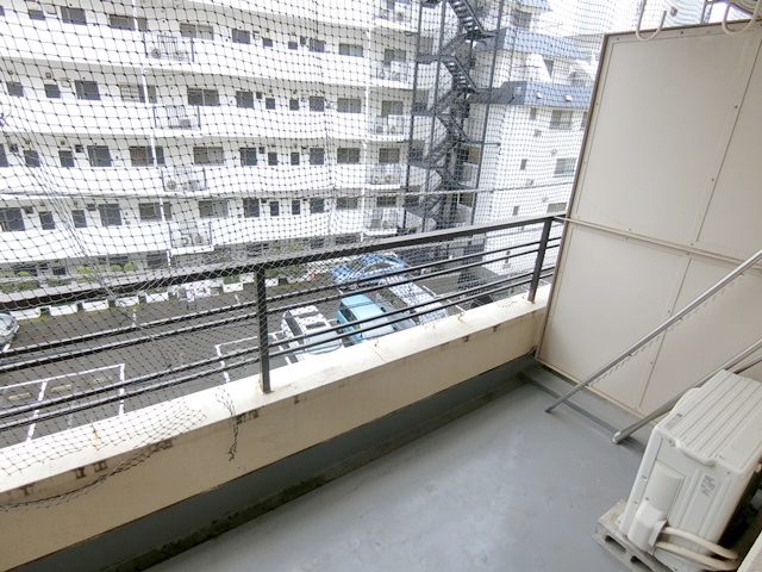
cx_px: 381
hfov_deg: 84.7
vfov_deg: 68.7
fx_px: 418
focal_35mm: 19
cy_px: 286
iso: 125
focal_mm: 4.06
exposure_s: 1/125
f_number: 2.7
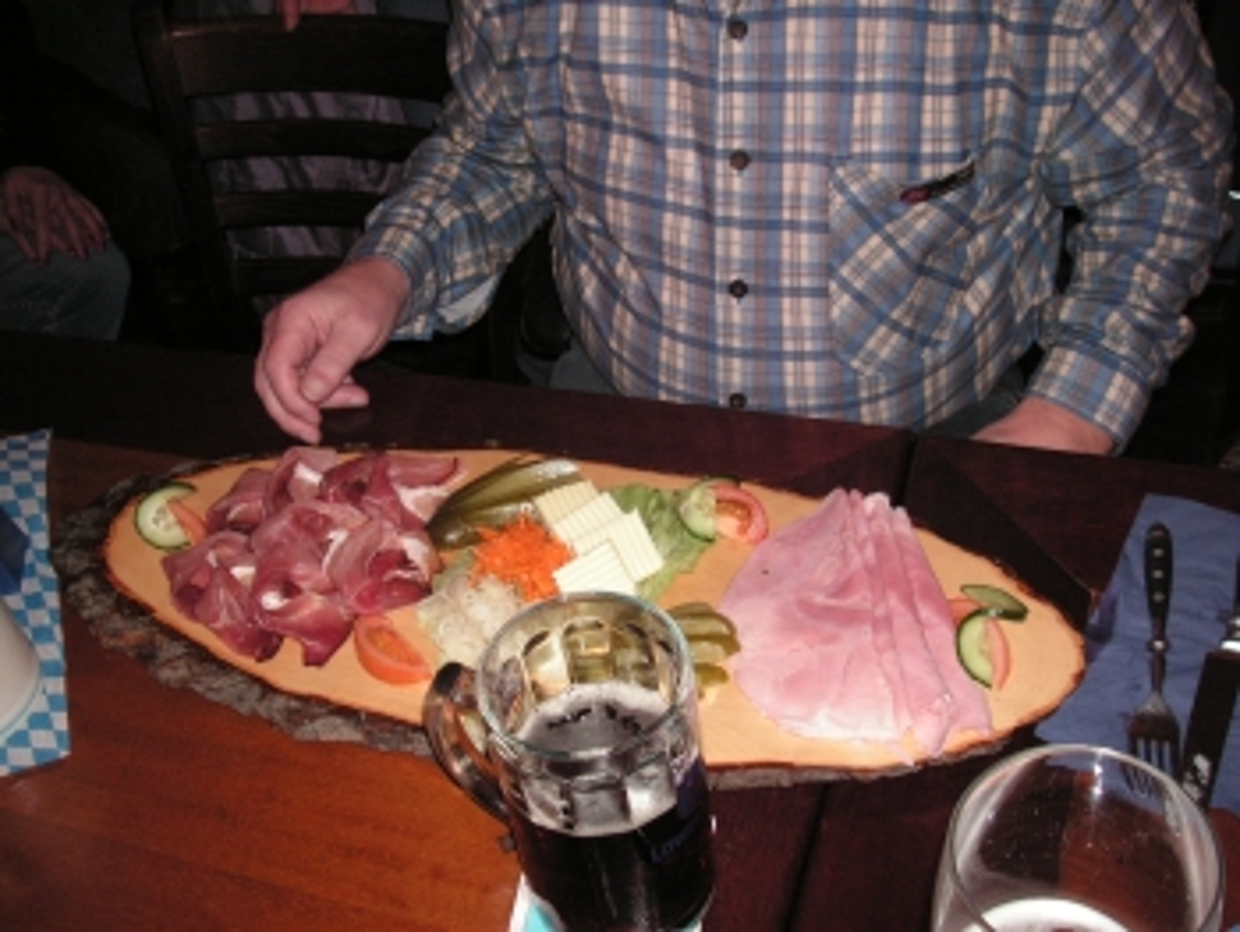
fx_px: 1362
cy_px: 466
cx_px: 620
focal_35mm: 38
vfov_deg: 37.8
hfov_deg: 48.9
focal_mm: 6.3
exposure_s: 1/45
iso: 160
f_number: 3.3
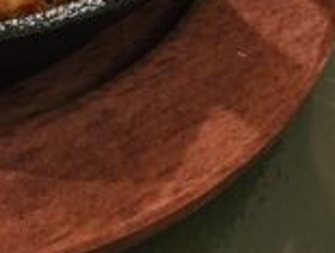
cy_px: -190
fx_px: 999
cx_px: -238
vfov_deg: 13.1
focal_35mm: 103
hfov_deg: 16.4
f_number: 1.8
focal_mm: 5.4
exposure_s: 1/24
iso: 1000
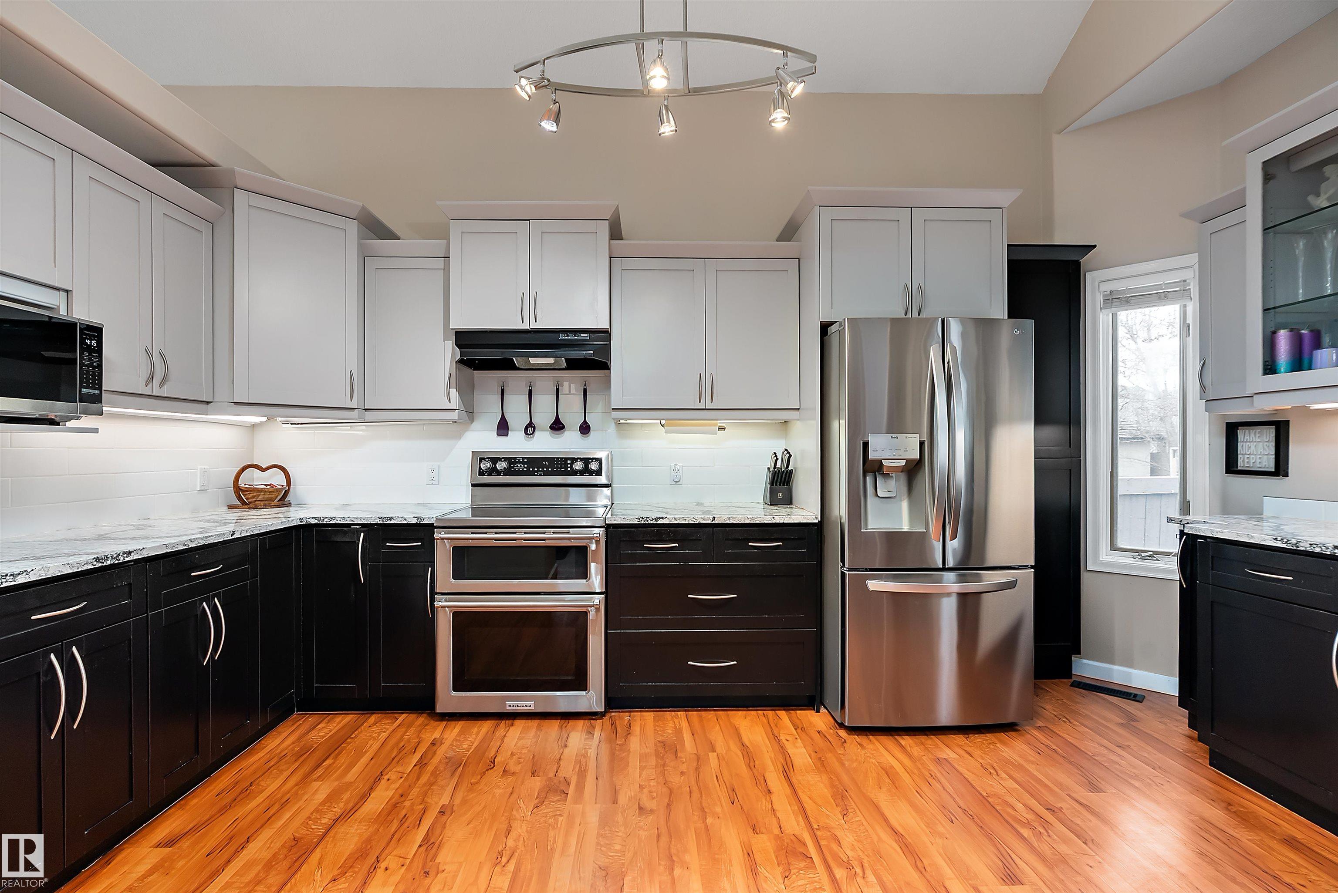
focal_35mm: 16
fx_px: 595
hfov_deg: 96.7
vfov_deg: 73.8
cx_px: 669
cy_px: 446
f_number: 8
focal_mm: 16
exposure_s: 1/6
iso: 500
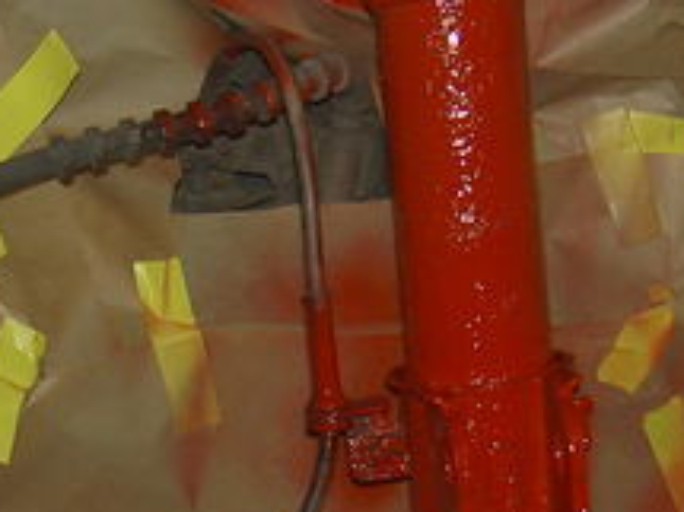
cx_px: 369
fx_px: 2291
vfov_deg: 12.7
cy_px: 458
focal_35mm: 116
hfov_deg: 17.0
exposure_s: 1/125
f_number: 2.8
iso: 100
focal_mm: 8
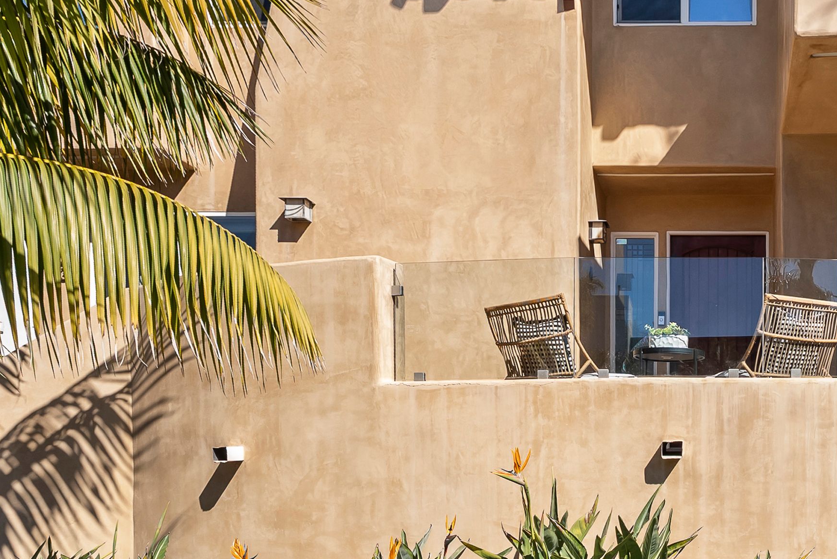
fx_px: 907
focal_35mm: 39
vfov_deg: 31.9
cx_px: 696
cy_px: 16
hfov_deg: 46.3
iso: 500
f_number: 8
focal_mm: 16
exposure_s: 1/500
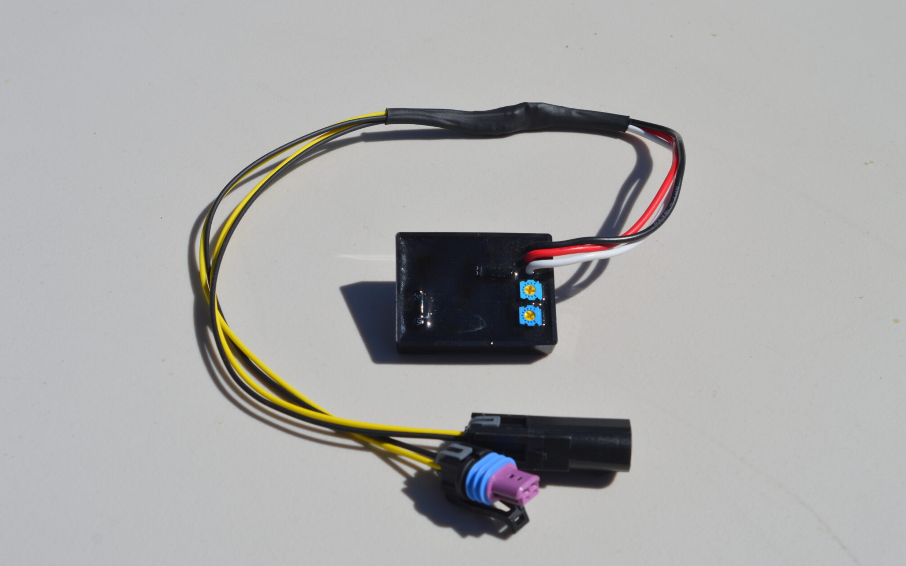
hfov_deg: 33.0
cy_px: 293
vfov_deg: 21.0
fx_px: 1531
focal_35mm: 62
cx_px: 457
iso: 100
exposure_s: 1/400
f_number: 10
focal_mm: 40
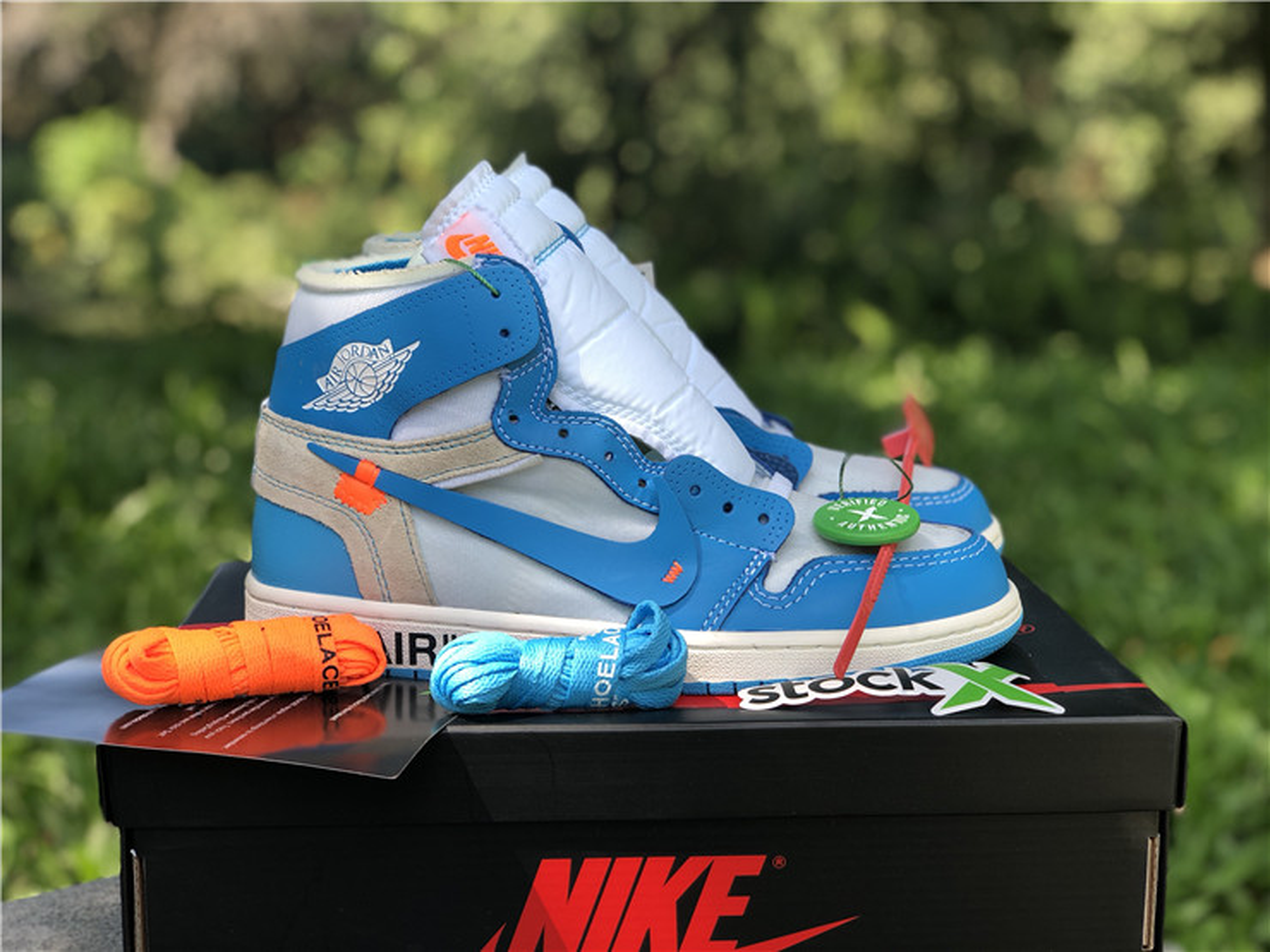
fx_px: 1908
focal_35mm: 52
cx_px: 635
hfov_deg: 36.8
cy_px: 476
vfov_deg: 28.0
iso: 16
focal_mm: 6
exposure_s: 1/109
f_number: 2.4
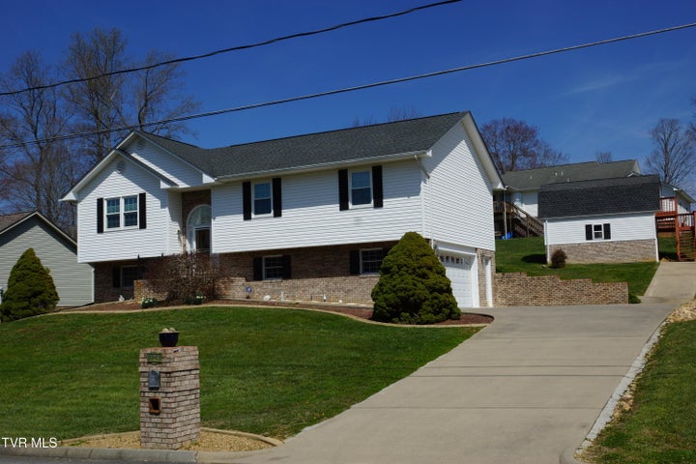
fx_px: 754
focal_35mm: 39
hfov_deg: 49.6
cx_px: 348
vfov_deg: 34.2
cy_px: 232
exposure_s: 1/250
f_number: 13
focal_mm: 26
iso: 100
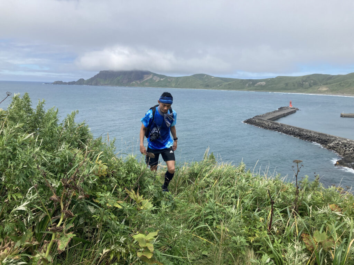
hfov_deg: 63.4
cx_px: 177
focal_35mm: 28
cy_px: 132
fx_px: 286
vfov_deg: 49.7
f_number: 1.8
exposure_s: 1/2183
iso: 20
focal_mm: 3.99
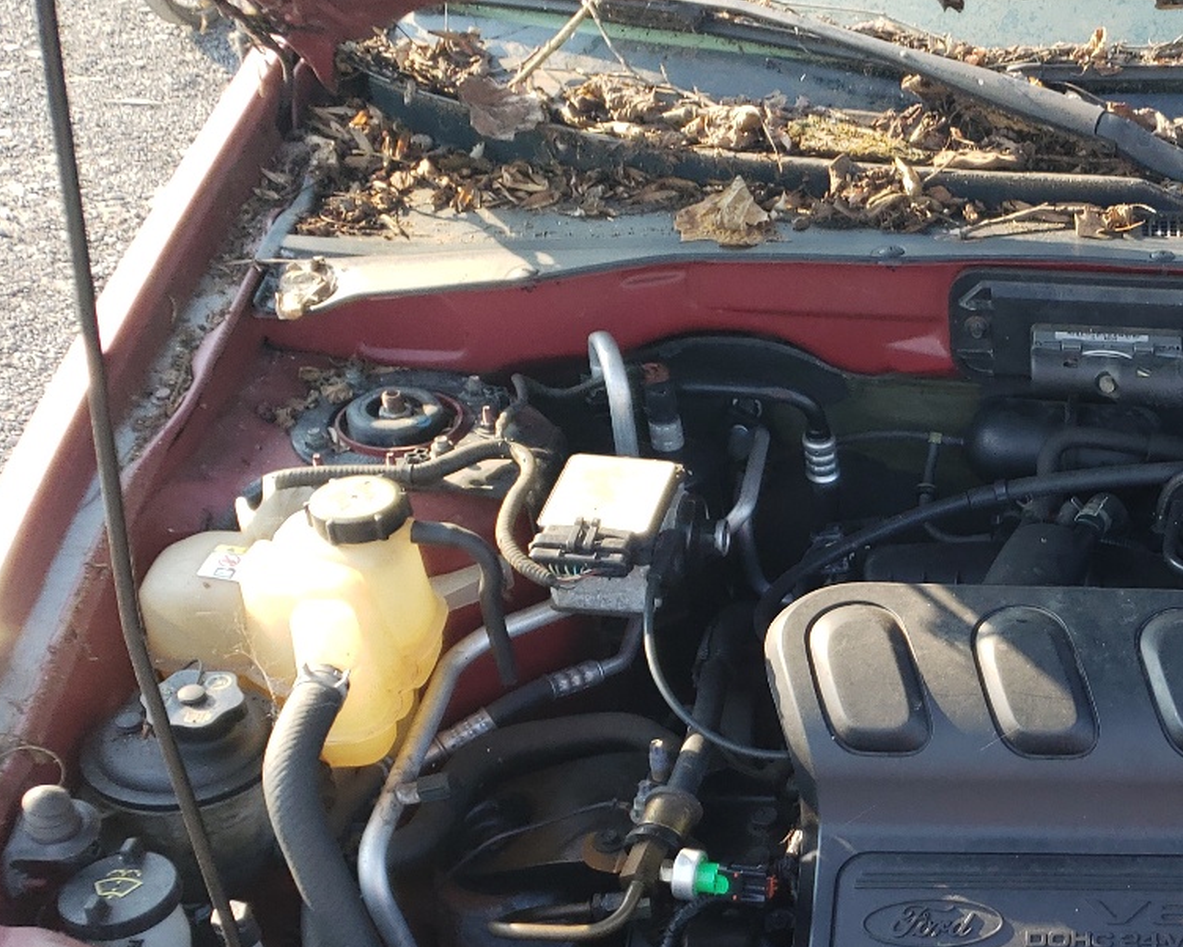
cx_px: 1224
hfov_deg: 31.7
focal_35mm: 54
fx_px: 1891
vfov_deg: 27.7
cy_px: 713
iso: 50
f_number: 1.5
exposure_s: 1/312
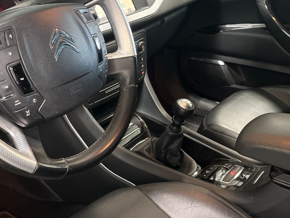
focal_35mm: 52
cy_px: 97
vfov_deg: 28.0
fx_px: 436
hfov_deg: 36.8
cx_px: 128
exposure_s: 1/33
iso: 500
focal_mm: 5.1
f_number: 1.6
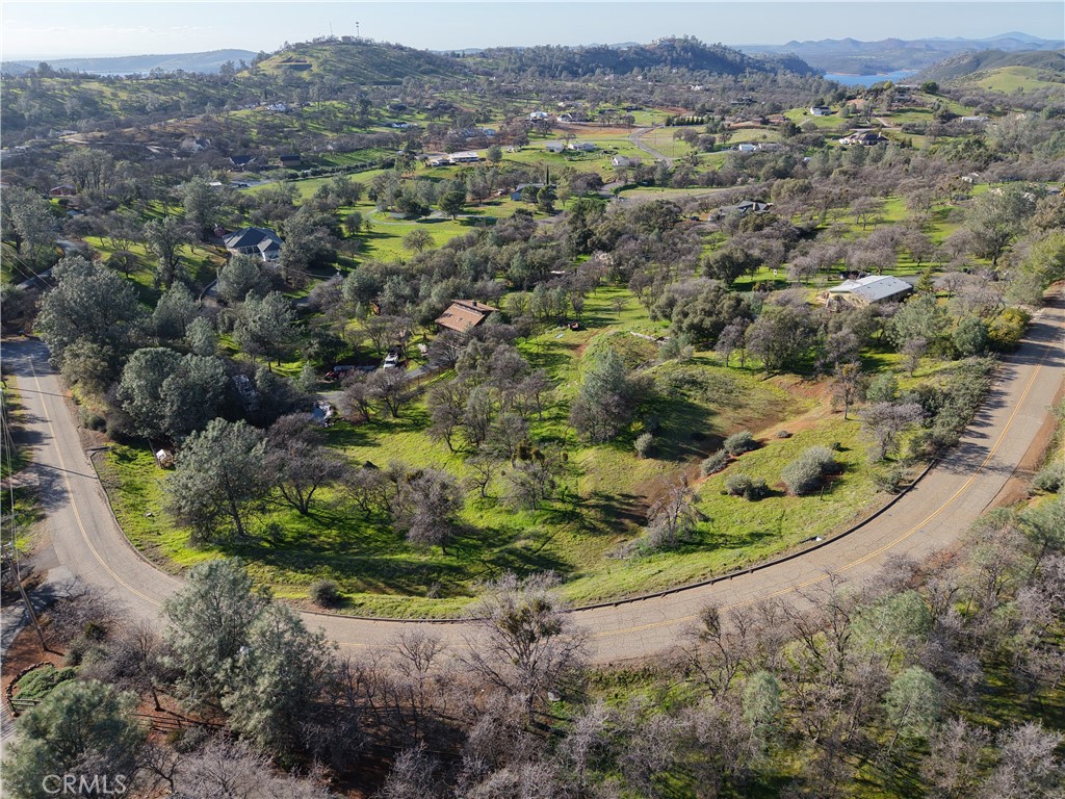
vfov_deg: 56.8
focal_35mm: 24
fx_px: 738
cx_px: 532
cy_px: 400
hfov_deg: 71.6
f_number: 1.8
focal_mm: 8.67
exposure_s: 1/1000
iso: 100
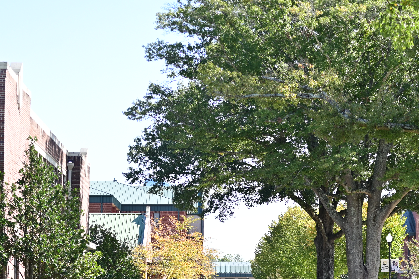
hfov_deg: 16.8
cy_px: 228
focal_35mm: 122
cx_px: 233
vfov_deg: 11.2
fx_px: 1419
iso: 100
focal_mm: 70
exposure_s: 1/500
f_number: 2.8
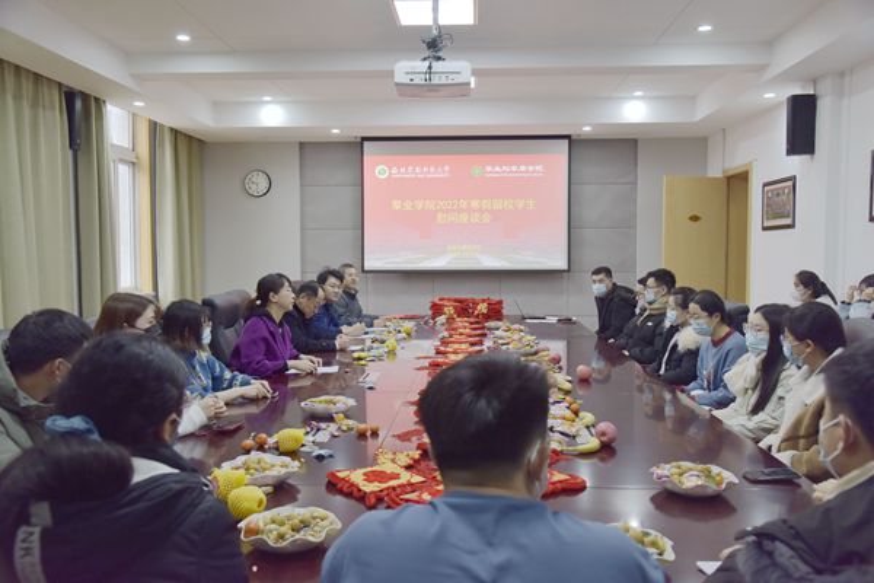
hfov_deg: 60.3
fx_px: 753
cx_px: 437
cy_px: 292
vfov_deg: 42.3
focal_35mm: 31
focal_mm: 31
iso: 800
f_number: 5.6
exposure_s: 1/125
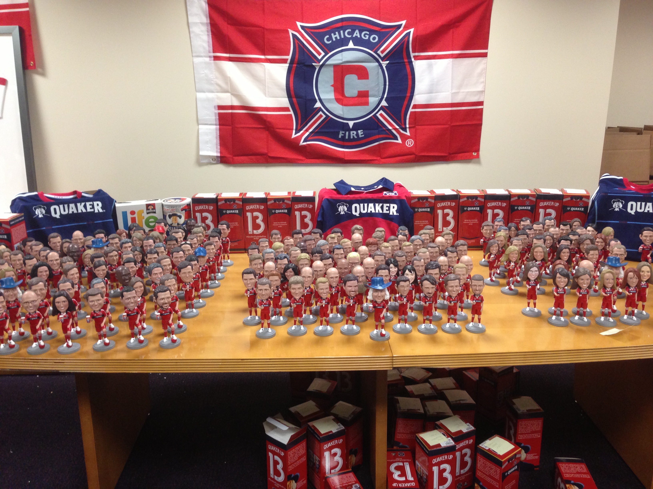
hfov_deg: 55.4
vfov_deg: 42.9
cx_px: 326
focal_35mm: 33
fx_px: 623
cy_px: 244
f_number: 2.4
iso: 160
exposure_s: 1/20
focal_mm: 4.13
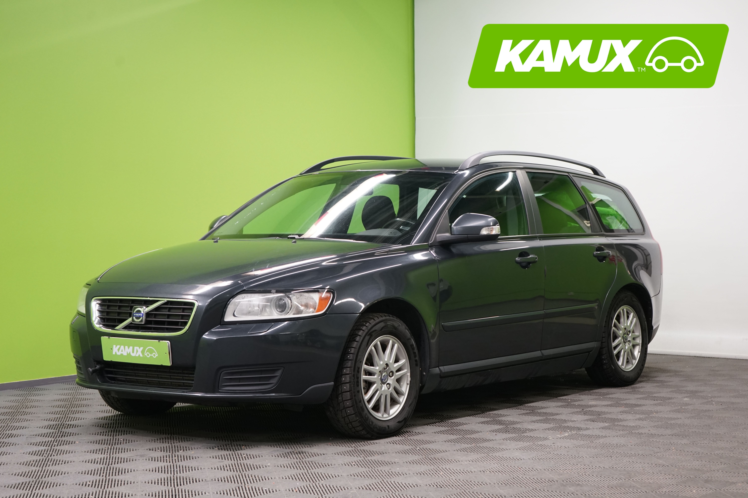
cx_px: 374
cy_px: 249
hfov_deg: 28.8
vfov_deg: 19.5
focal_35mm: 70
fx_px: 1454
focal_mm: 70
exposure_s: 1/50
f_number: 5.6
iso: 1250
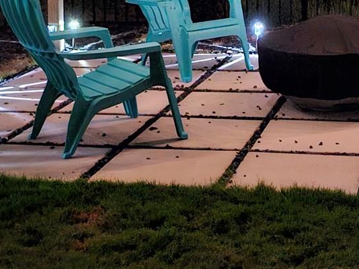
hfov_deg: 20.8
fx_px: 955
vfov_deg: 15.6
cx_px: 339
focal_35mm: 92
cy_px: -42
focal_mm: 5
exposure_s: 1/4
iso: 2000
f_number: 1.8
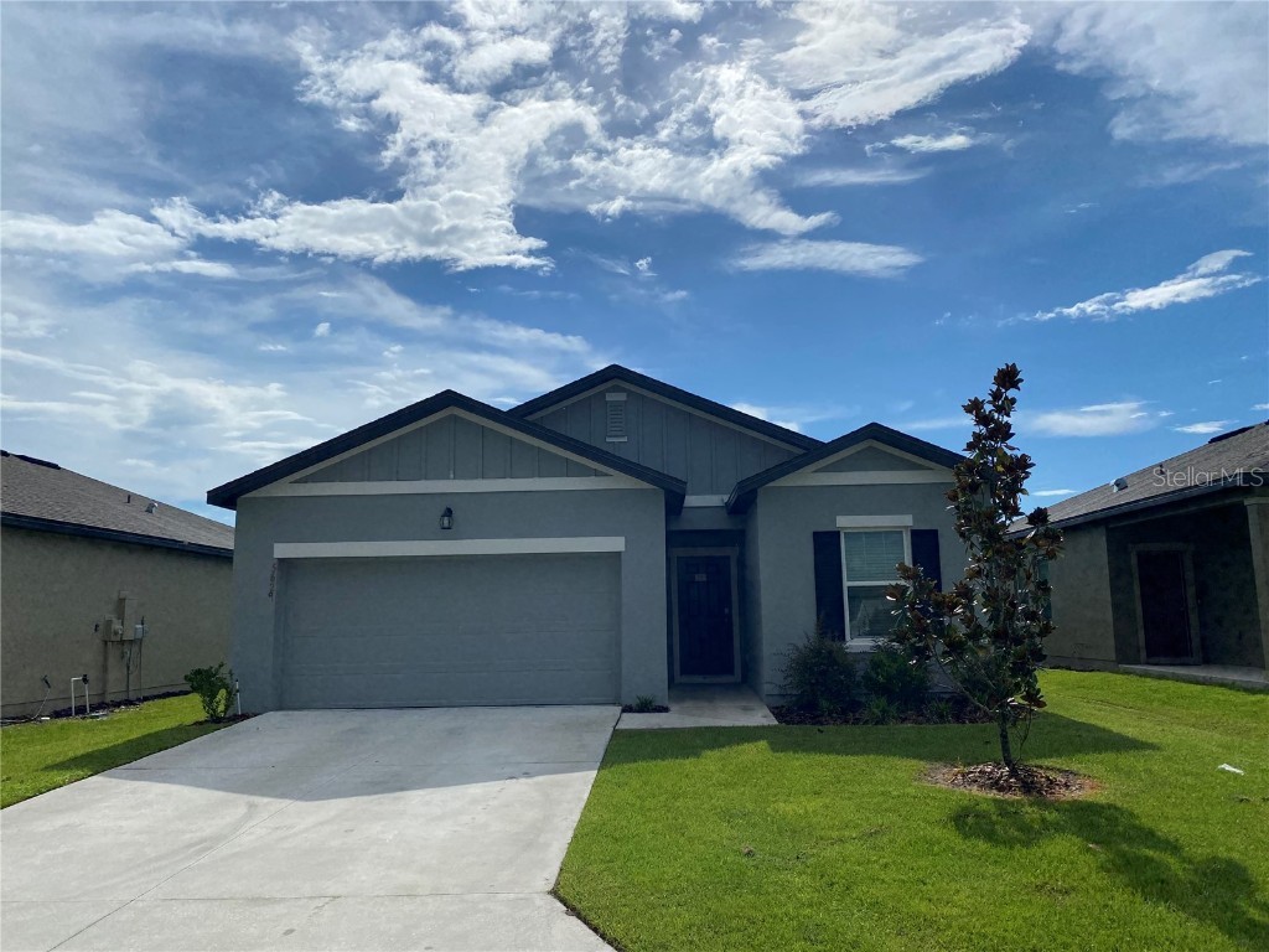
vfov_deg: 53.1
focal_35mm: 26
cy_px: 476
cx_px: 634
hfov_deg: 67.3
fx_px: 953
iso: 32
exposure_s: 1/9615
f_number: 1.8
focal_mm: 4.25
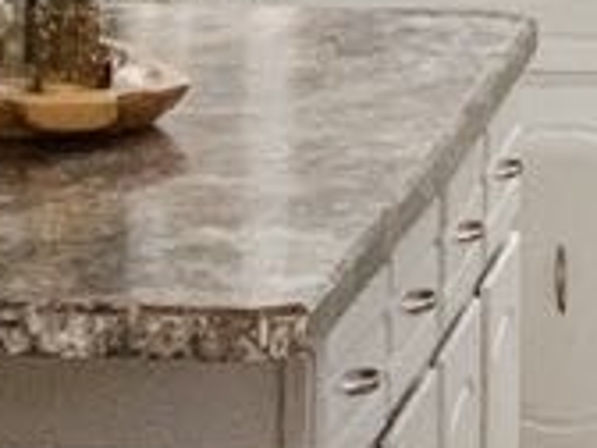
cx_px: 693
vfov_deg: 5.7
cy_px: -162
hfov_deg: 7.6
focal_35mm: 258
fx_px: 4450
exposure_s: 1/60
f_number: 2.4
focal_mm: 6
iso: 320
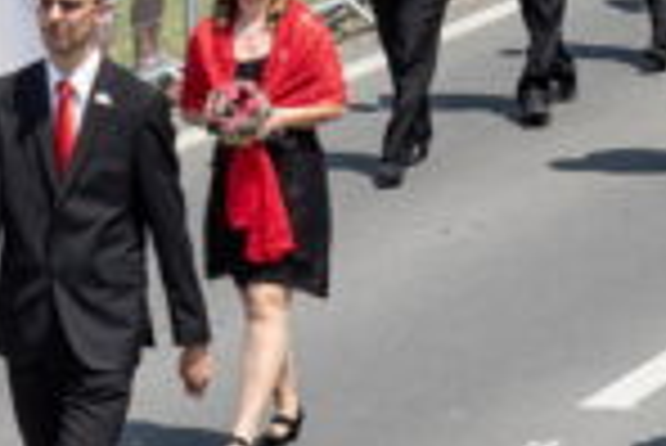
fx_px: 5685
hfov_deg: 6.7
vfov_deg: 4.5
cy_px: -41
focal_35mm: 307
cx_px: 652
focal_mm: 70
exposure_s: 1/200
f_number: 11
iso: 100
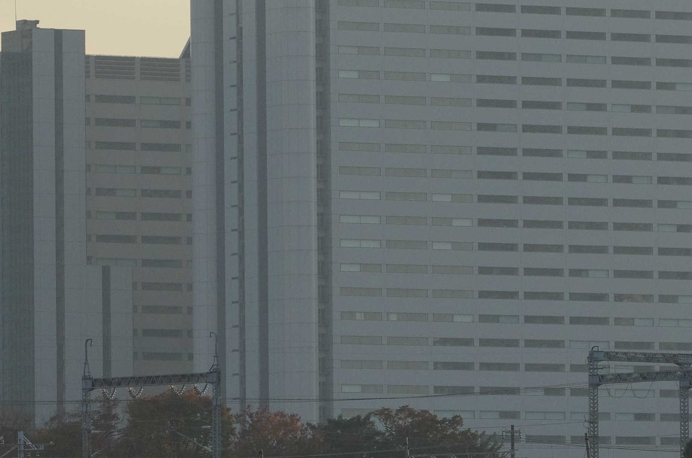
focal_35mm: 434
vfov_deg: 3.2
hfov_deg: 4.8
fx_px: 8325
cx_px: 160
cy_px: 188
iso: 800
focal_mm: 108
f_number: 5.6
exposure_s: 1/1600
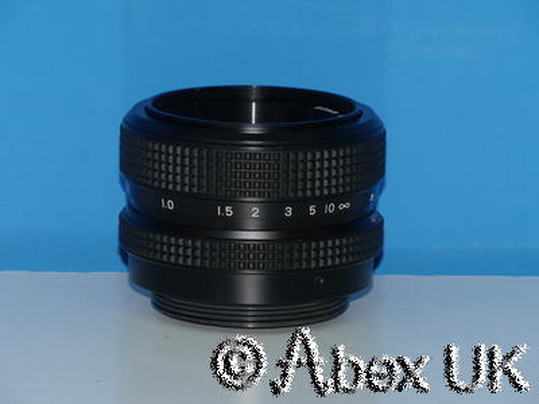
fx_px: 4360
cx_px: 270
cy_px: 202
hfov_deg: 7.1
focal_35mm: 280
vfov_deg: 5.3
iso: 400
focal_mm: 140
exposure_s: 1/60
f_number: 11
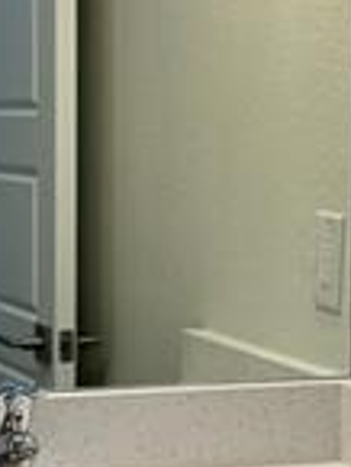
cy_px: 277
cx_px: 419
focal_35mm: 127
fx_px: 1714
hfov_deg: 11.5
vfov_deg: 15.5
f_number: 1.78
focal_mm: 6.76
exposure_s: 1/120
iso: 64
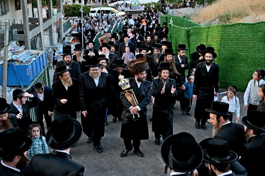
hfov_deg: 44.5
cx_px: 132
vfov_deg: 30.5
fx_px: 324
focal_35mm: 44
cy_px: 88
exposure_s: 1/200
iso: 160
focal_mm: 44
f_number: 4
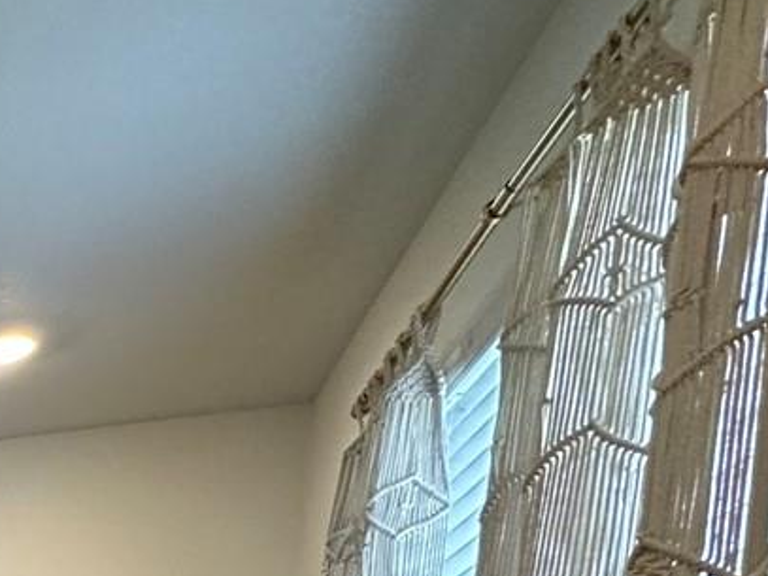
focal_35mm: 55
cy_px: 982
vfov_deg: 20.4
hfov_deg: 21.0
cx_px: -662
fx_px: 1220
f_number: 2.2
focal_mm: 2.22
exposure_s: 1/120
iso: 250
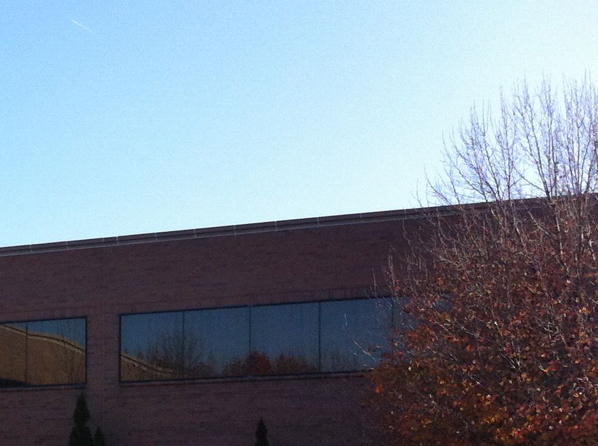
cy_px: 447
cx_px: -194
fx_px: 1708
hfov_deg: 18.4
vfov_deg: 14.7
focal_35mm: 99
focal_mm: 3.85
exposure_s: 1/736
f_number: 2.8
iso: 80
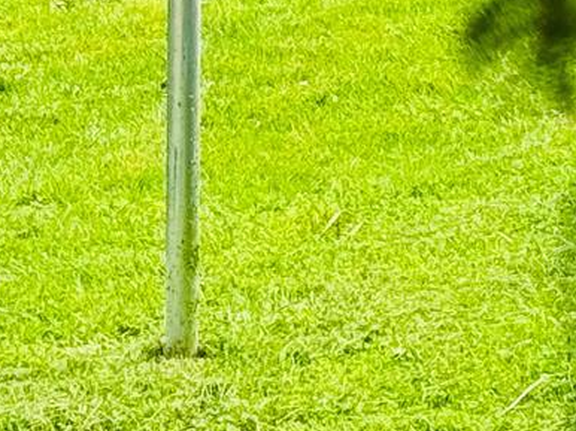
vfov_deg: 5.6
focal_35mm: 255
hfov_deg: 7.7
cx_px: 673
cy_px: -702
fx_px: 4240
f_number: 1.78
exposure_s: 1/1312
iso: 64
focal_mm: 6.76
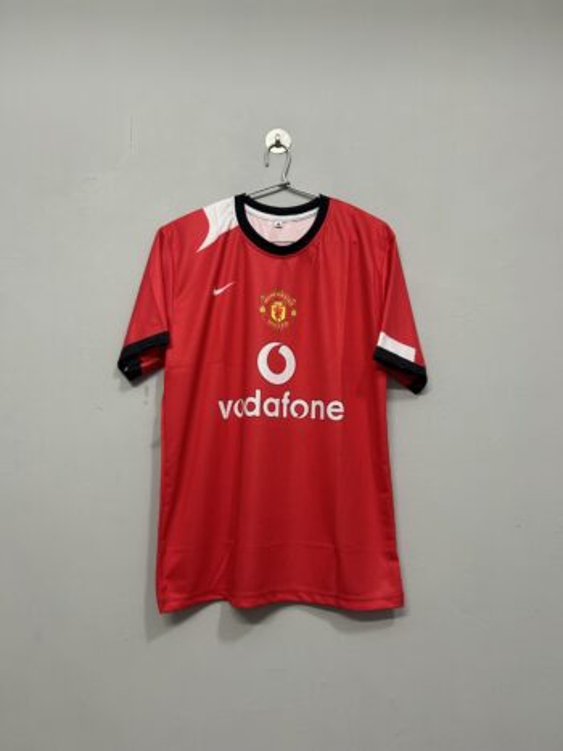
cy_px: 376
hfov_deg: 53.0
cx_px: 282
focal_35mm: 26
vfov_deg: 67.3
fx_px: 564
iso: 160
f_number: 1.5
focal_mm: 5.7
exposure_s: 1/50
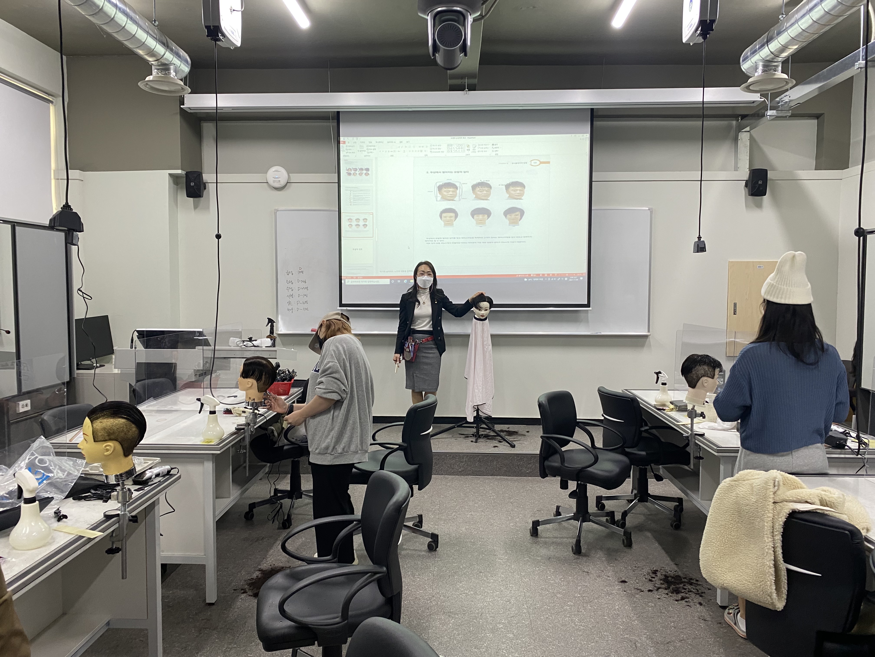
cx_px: 438
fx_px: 657
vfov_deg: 53.1
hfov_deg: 67.3
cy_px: 328
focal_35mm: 26
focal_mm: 4.25
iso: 200
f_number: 1.8
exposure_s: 1/53
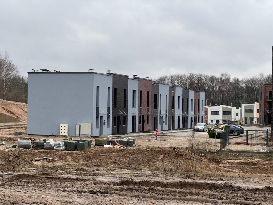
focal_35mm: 77
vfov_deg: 19.1
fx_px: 607
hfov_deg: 25.3
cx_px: 136
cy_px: 102
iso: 32
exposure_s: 1/99
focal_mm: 9
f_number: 2.8
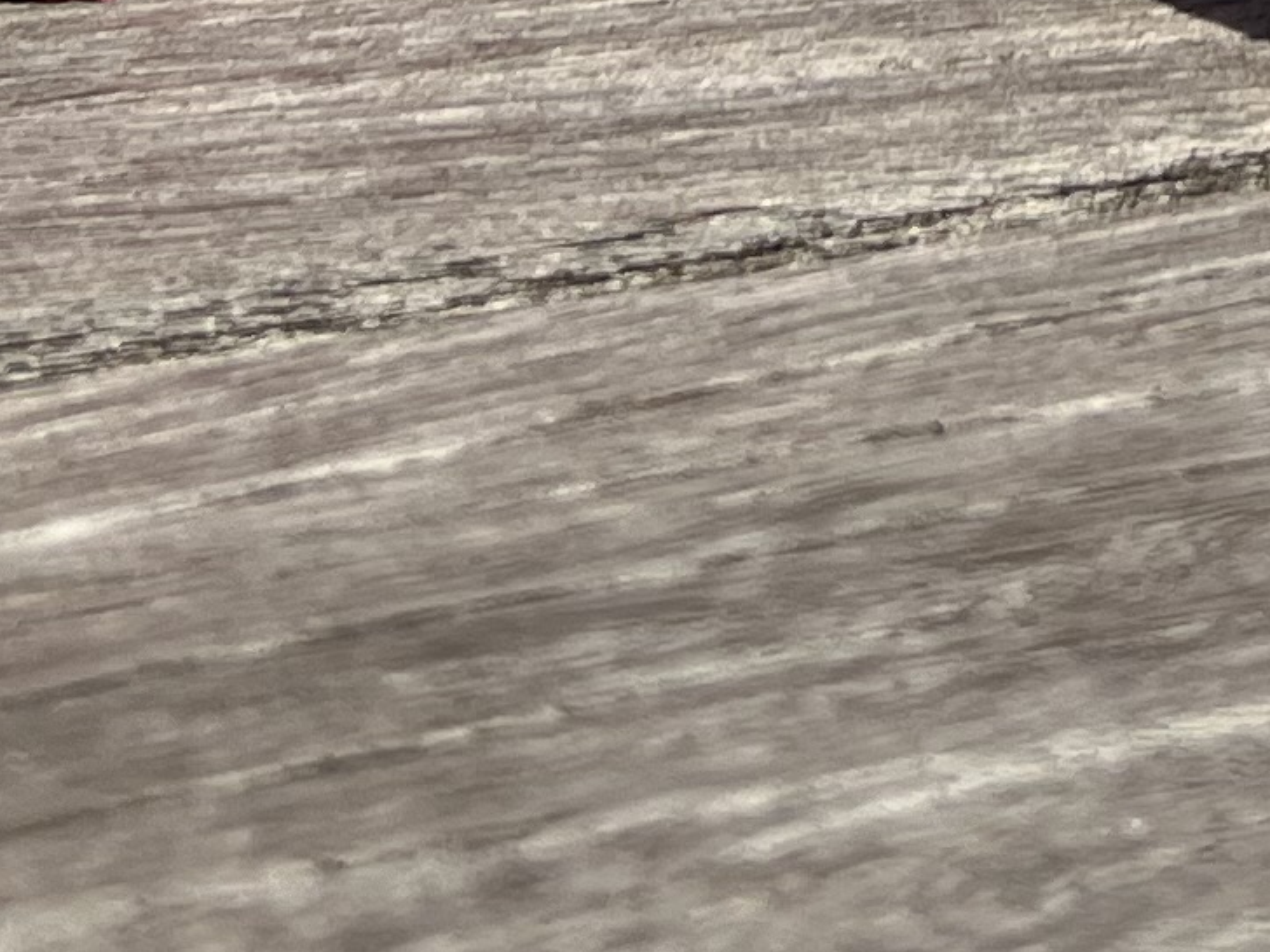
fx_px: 5283
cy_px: -1489
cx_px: 1579
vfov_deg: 9.1
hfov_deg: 13.3
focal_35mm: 144
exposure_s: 1/7463
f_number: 1.5
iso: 50
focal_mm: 5.7
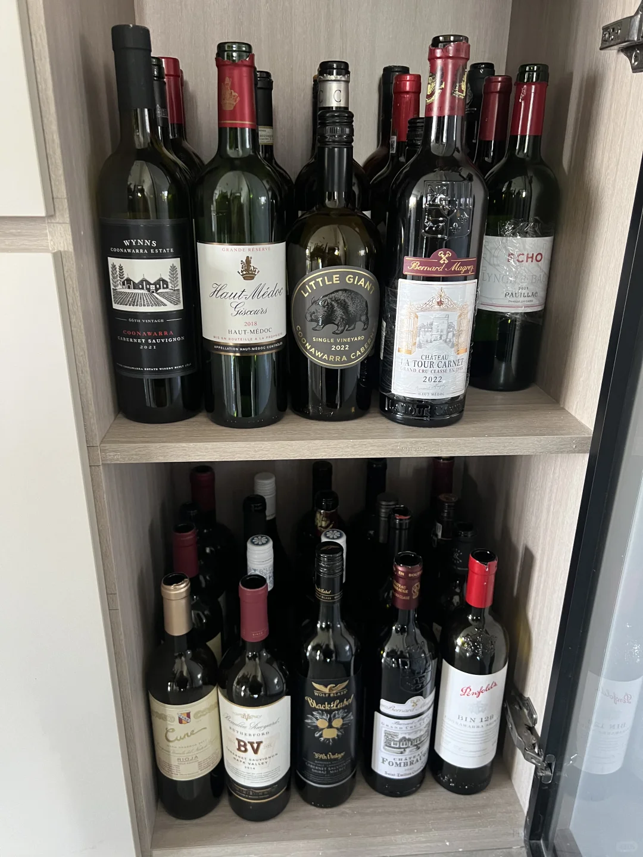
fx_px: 644
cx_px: 322
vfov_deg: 67.3
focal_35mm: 26
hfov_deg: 53.1
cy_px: 428
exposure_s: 1/55
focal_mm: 5.7
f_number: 1.5
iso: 500
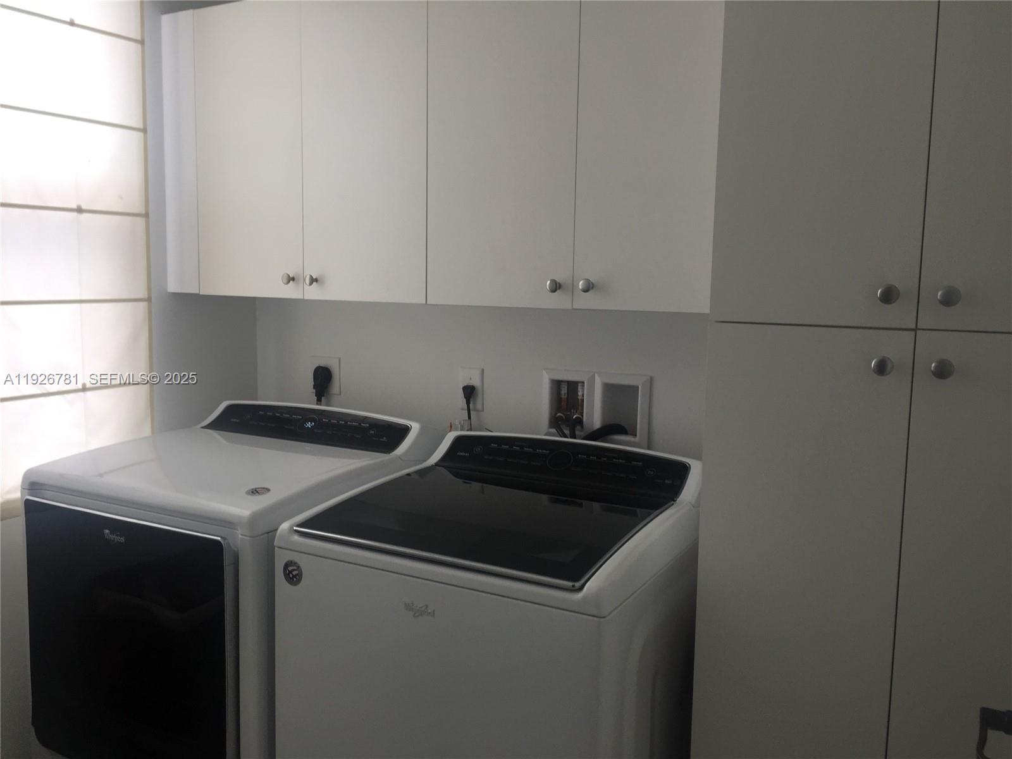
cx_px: 506
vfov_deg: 48.2
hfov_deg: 61.7
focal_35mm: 29
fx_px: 848
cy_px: 380
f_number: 2.2
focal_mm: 4.15
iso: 40
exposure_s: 1/60
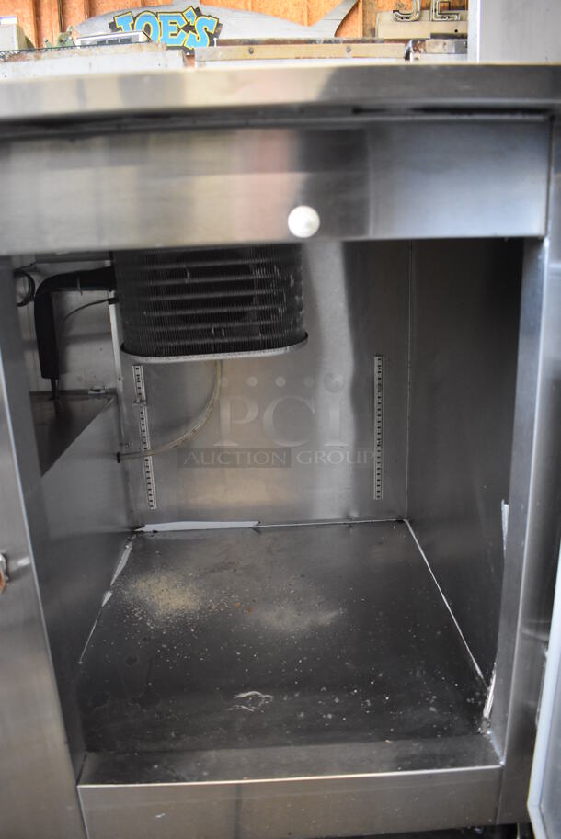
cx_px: 280
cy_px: 420
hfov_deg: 48.0
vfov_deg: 67.3
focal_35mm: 27
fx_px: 630
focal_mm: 18
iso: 2800
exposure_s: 1/125
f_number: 3.5
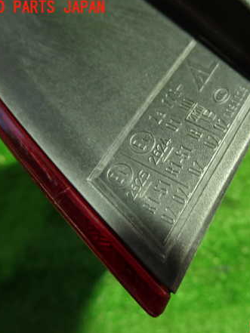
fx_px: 327
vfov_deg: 53.9
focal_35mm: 34
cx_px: 194
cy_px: 168
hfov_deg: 40.4
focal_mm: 4.5
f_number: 2
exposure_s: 1/30
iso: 320
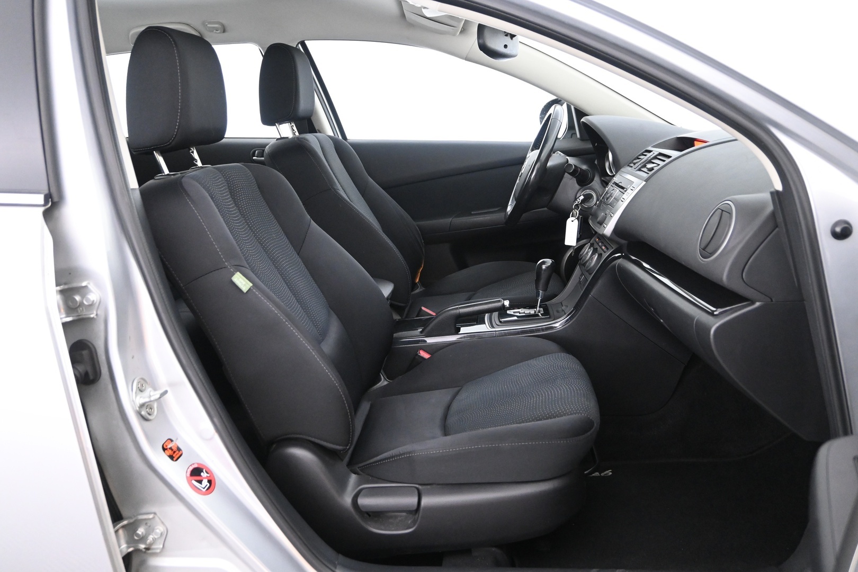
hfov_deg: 63.2
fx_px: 697
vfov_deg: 44.6
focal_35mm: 29
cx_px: 429
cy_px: 286
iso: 3200
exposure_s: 1/25
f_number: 3.8
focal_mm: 19.5
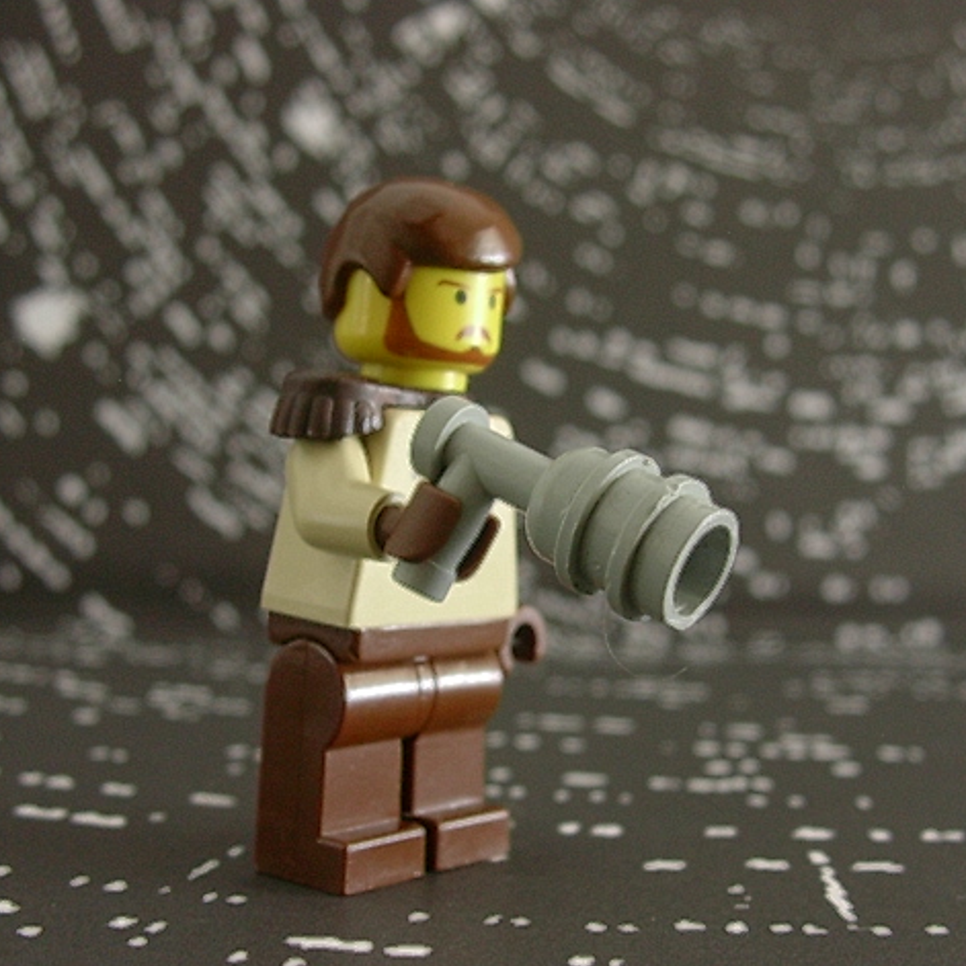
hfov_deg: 31.6
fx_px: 1705
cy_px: 478
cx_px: 564
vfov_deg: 31.6
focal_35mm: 54
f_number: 2.9
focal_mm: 6.7
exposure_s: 1/5.1
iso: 70
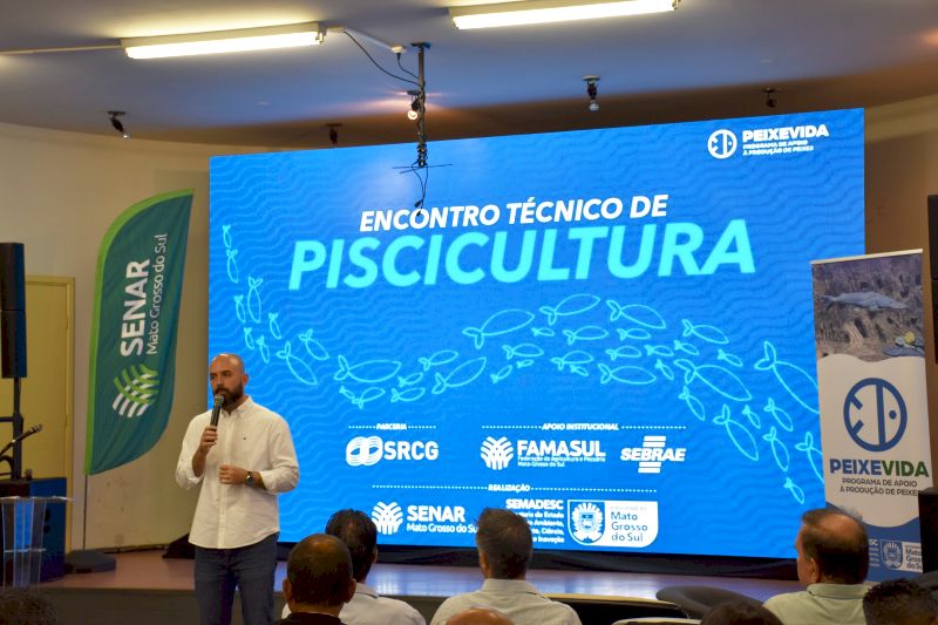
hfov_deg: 33.4
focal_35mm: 60
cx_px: 469
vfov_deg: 22.6
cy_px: 312
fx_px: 1563
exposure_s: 1/80
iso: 400
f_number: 4.5
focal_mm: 40
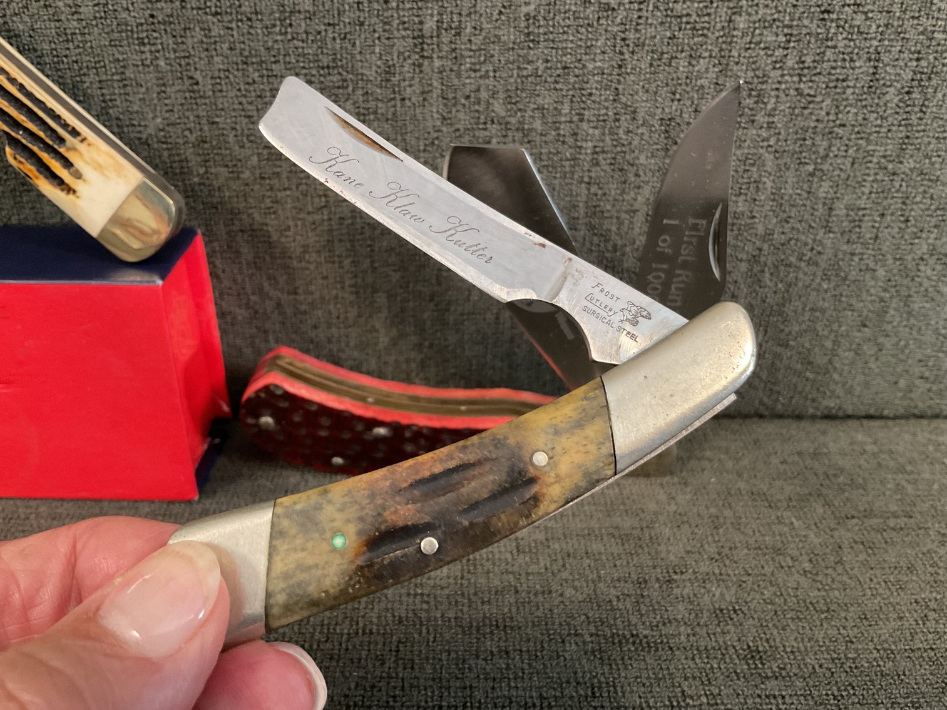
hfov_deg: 61.7
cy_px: 355
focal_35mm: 29
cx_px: 474
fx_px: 793
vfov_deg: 48.2
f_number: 1.8
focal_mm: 3
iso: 320
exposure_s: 1/40
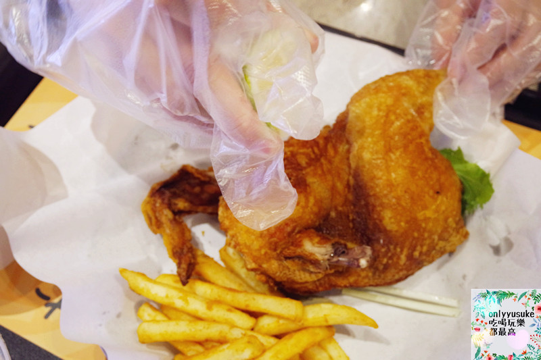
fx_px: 646
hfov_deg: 45.4
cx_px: 270
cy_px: 180
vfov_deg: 31.2
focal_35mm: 43
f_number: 4
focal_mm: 16
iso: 800
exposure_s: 1/15
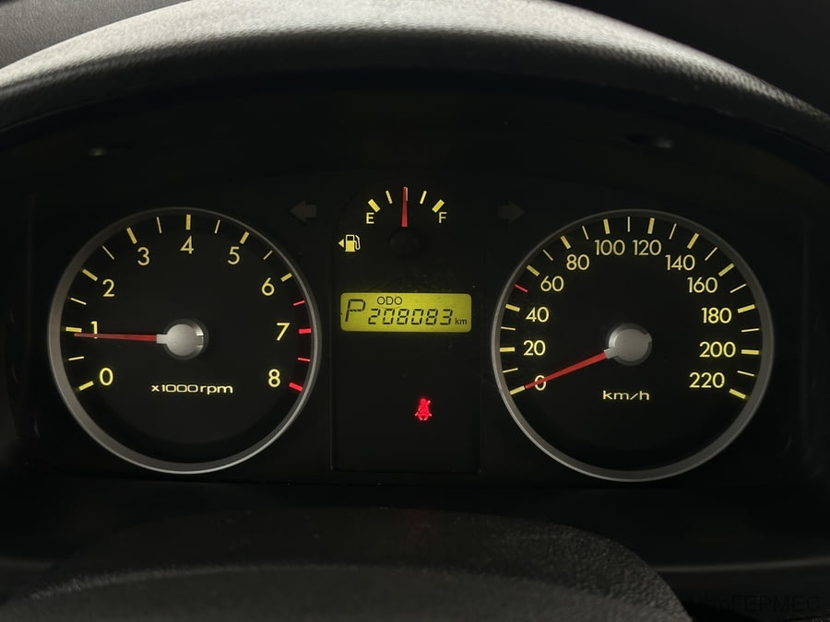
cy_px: 311
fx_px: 1151
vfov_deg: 30.3
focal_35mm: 48
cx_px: 415
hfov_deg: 39.7
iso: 250
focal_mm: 6.86
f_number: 1.78
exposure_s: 1/50
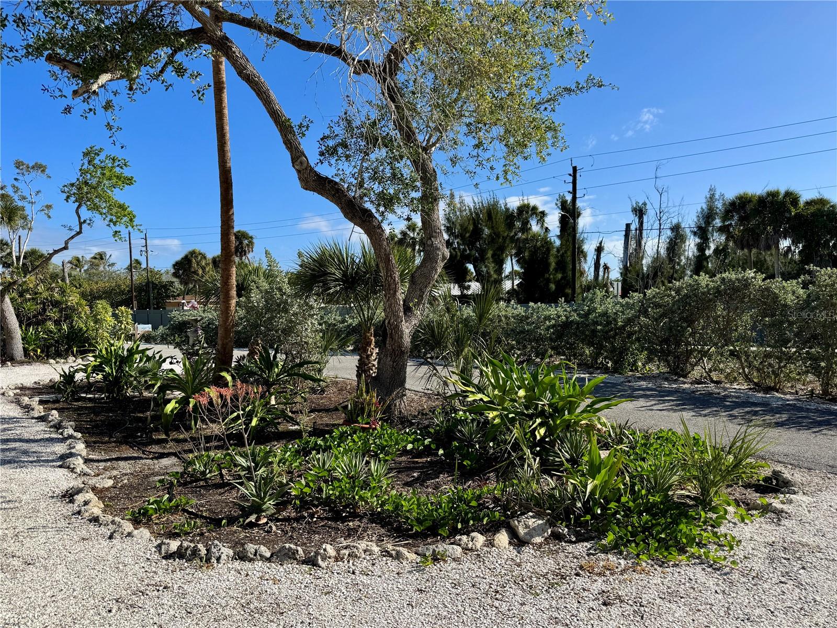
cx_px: 418
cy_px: 314
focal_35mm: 24
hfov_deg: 71.6
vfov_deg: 56.8
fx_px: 580
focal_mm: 6.76
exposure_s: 1/4310
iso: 80
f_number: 1.78
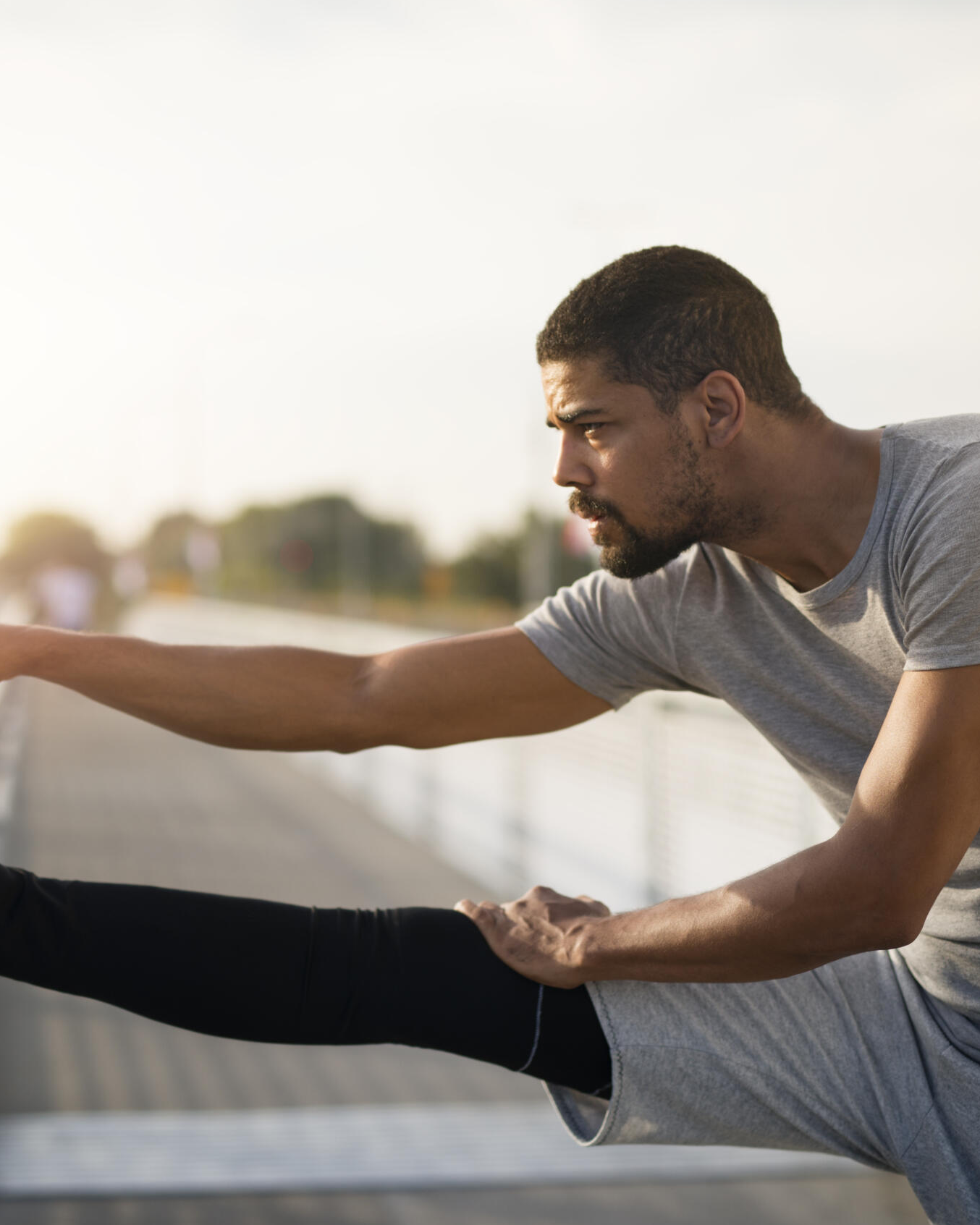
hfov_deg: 21.6
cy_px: 614
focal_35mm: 71
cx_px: 503
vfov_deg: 26.8
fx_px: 2575
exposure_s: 1/3200
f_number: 1.8
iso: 200
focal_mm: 50
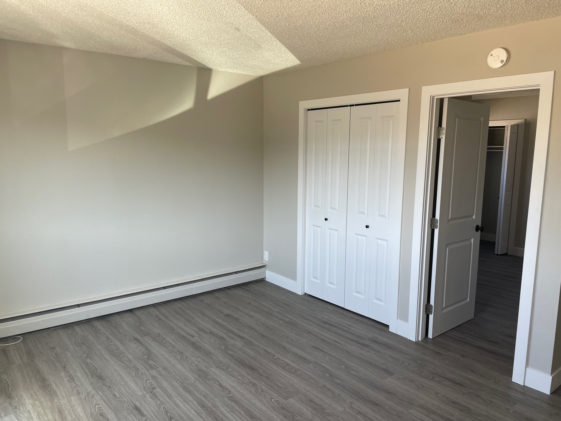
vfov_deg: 53.1
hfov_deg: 67.3
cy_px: 210
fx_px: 421
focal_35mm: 26
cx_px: 280
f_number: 1.6
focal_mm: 4.2
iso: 64
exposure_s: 1/121
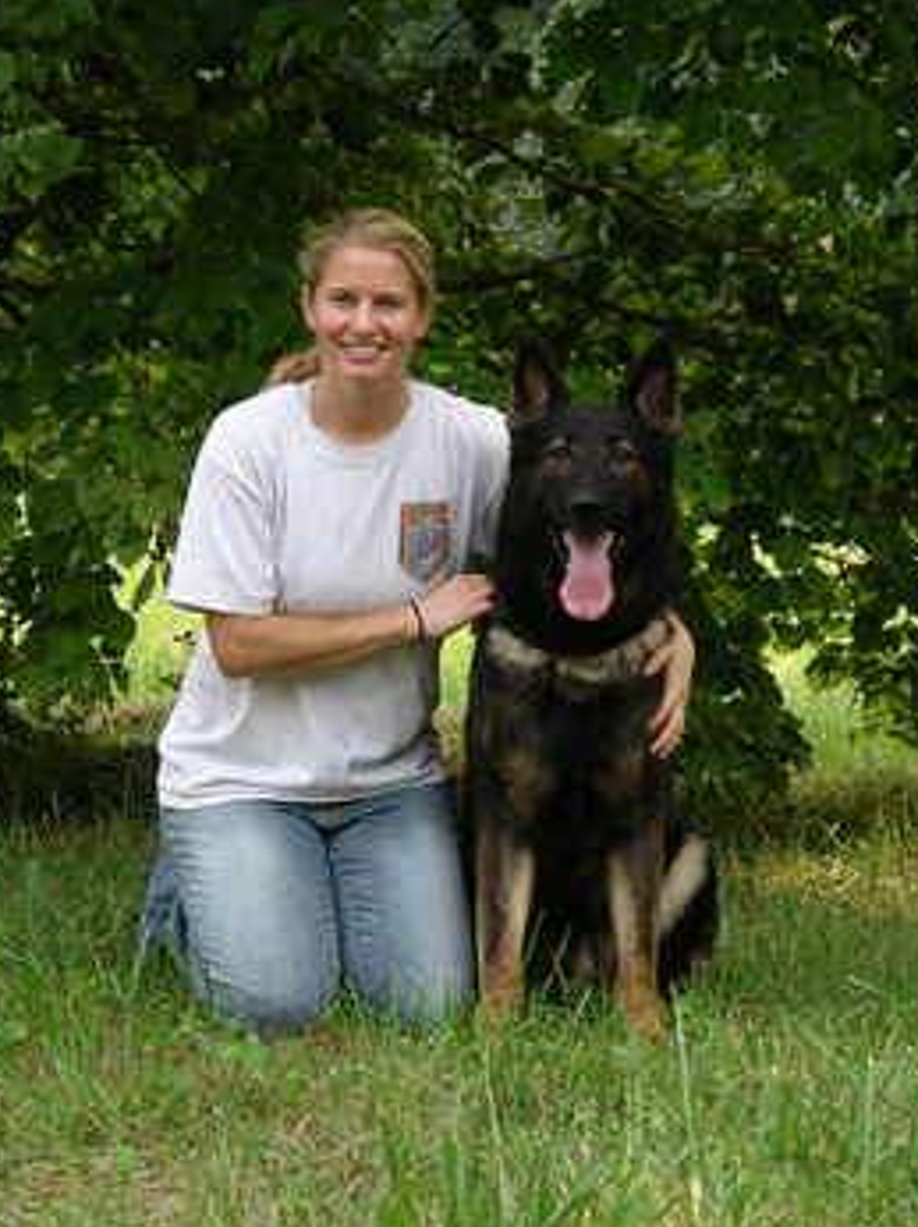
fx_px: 5487
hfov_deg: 9.6
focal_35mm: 155
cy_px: 621
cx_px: 478
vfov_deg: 12.8
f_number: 4.2
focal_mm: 27.8
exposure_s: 1/151
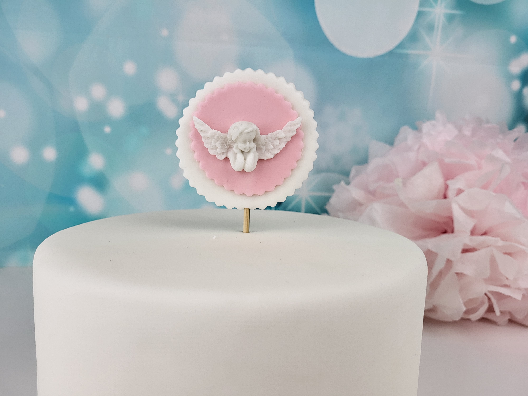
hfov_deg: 67.3
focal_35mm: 26
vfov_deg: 53.1
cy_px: 198
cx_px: 264
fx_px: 397
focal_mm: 5.4
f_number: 1.8
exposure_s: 1/110
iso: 40
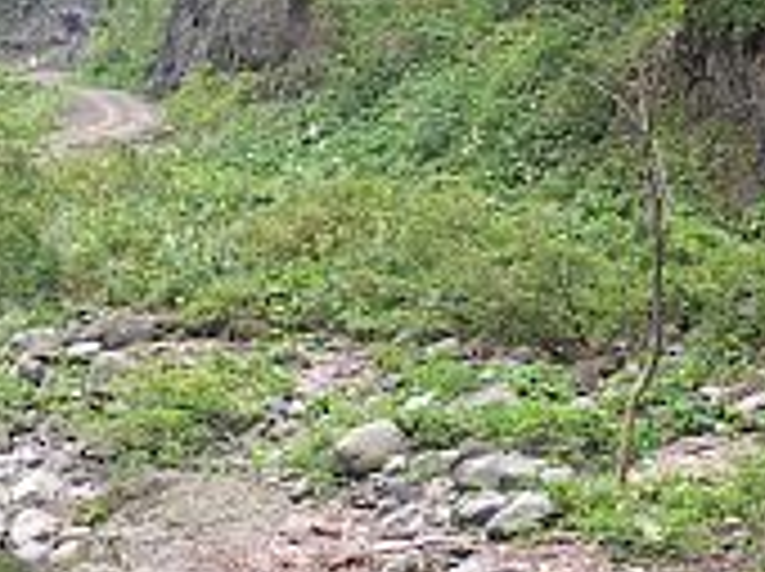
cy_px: 338
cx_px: 468
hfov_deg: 16.8
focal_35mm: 117
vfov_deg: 12.6
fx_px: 2582
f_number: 3.5
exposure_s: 1/80
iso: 50
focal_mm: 8.1
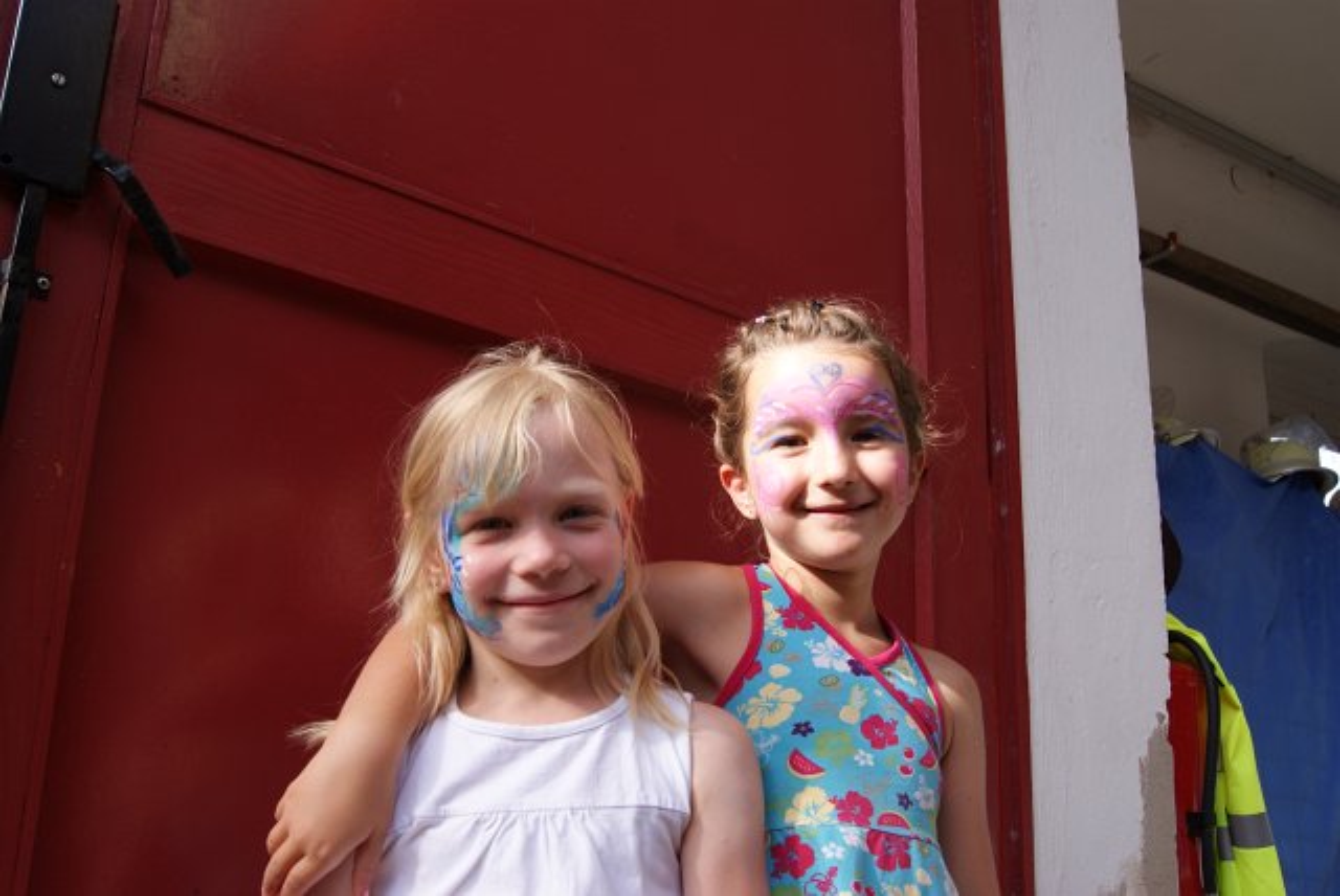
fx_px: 1229
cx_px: 670
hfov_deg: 57.2
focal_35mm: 33
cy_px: 448
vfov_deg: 40.0
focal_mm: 22
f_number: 6.3
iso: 100
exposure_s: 1/60
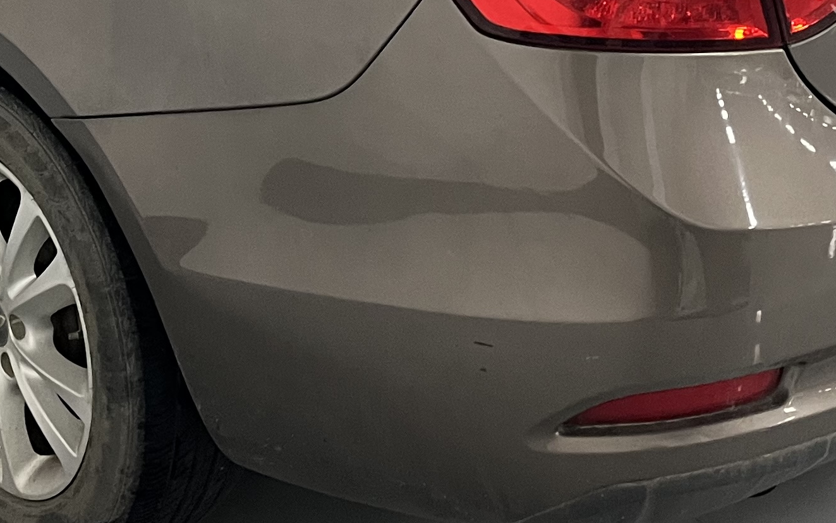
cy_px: 18
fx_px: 1914
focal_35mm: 84
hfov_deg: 24.6
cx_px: 327
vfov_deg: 15.3
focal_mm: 5.1
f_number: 1.6
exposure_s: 1/50
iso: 250
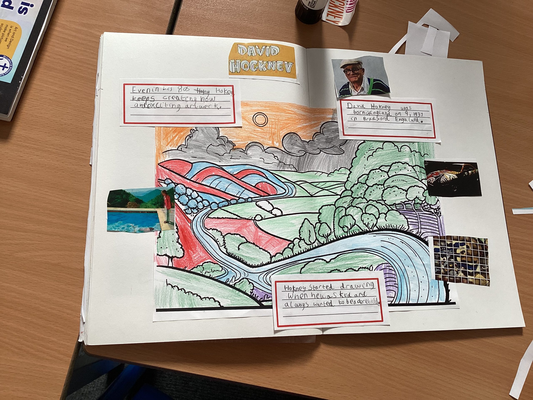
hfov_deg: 58.4
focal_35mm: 31
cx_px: 266
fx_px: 477
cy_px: 200
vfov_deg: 45.4
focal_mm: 3.3
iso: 80
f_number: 2.4
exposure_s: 1/50
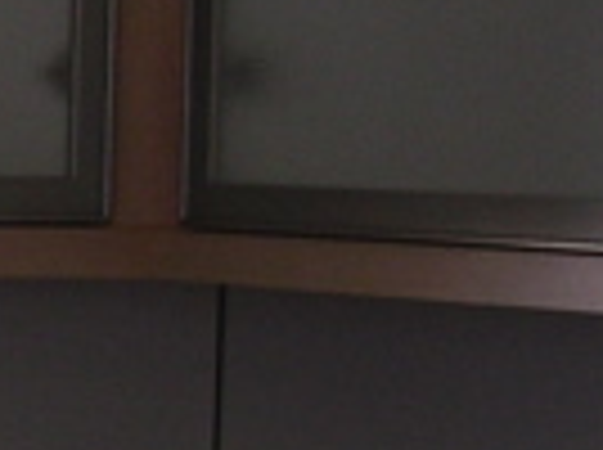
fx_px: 3947
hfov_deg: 7.9
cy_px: 387
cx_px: -994
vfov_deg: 6.5
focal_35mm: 227
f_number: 2.8
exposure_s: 1/82.4
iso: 100
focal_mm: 5.8
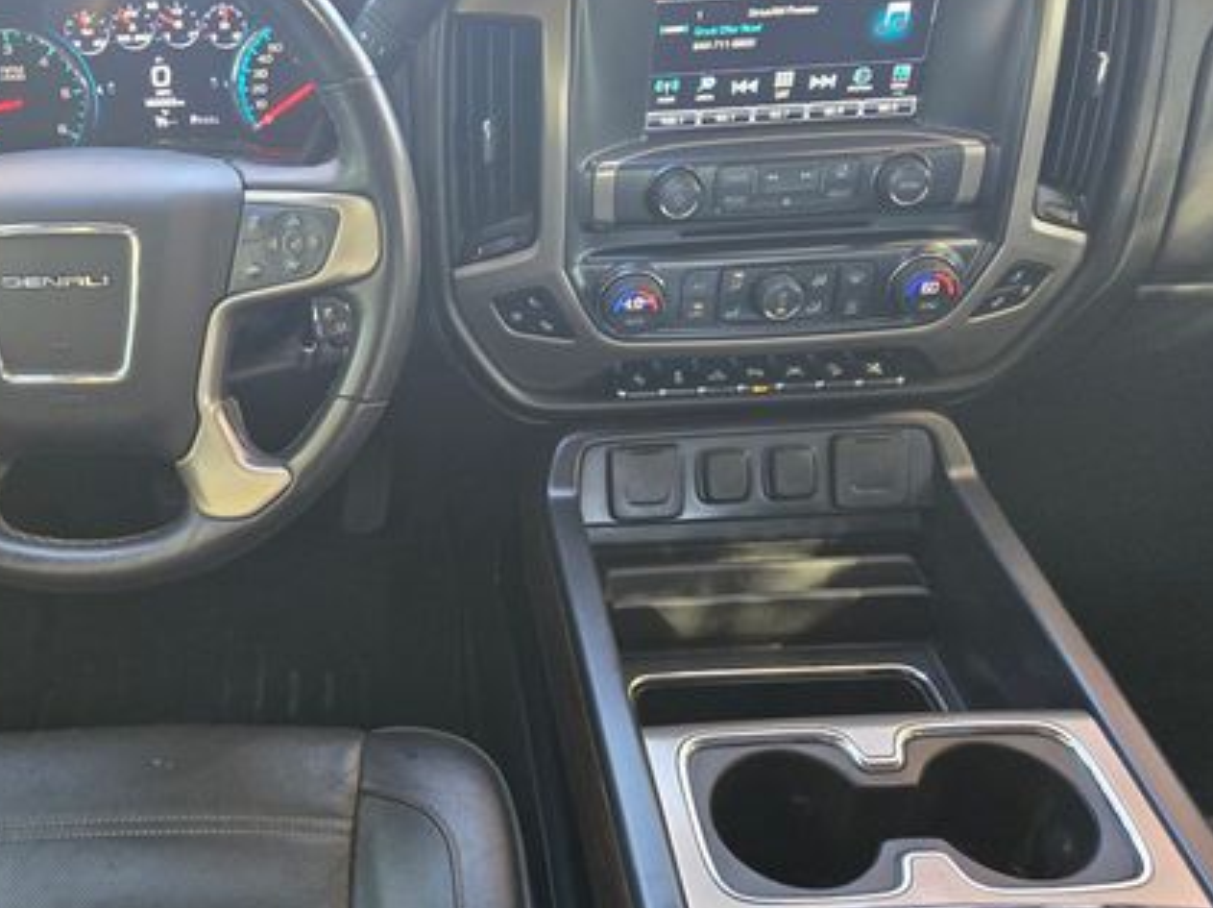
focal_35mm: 35
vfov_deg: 40.6
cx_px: 372
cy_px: 424
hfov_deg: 51.3
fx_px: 1225
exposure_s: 1/120
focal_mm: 5.4
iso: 320
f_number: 1.8
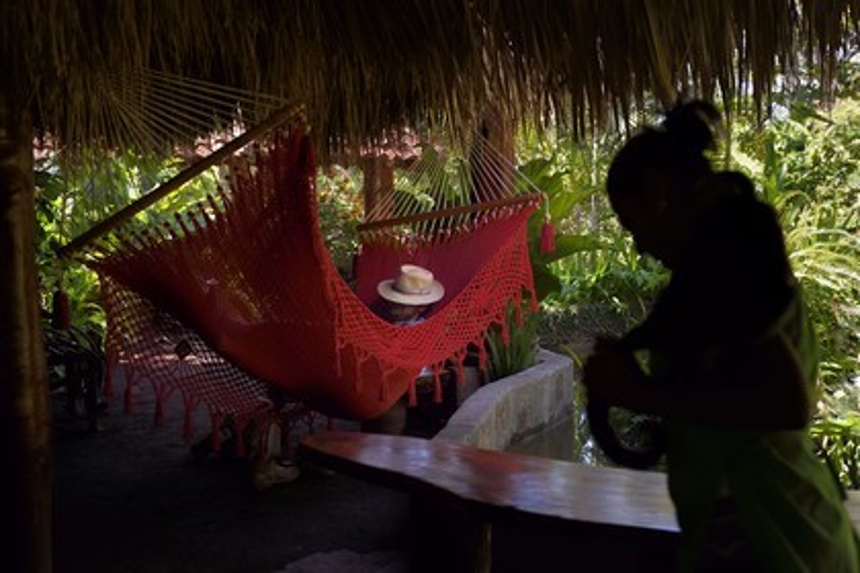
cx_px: 430
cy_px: 286
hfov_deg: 48.5
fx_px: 955
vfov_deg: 33.4
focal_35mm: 40
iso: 200
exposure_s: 1/200
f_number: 3.2
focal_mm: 40
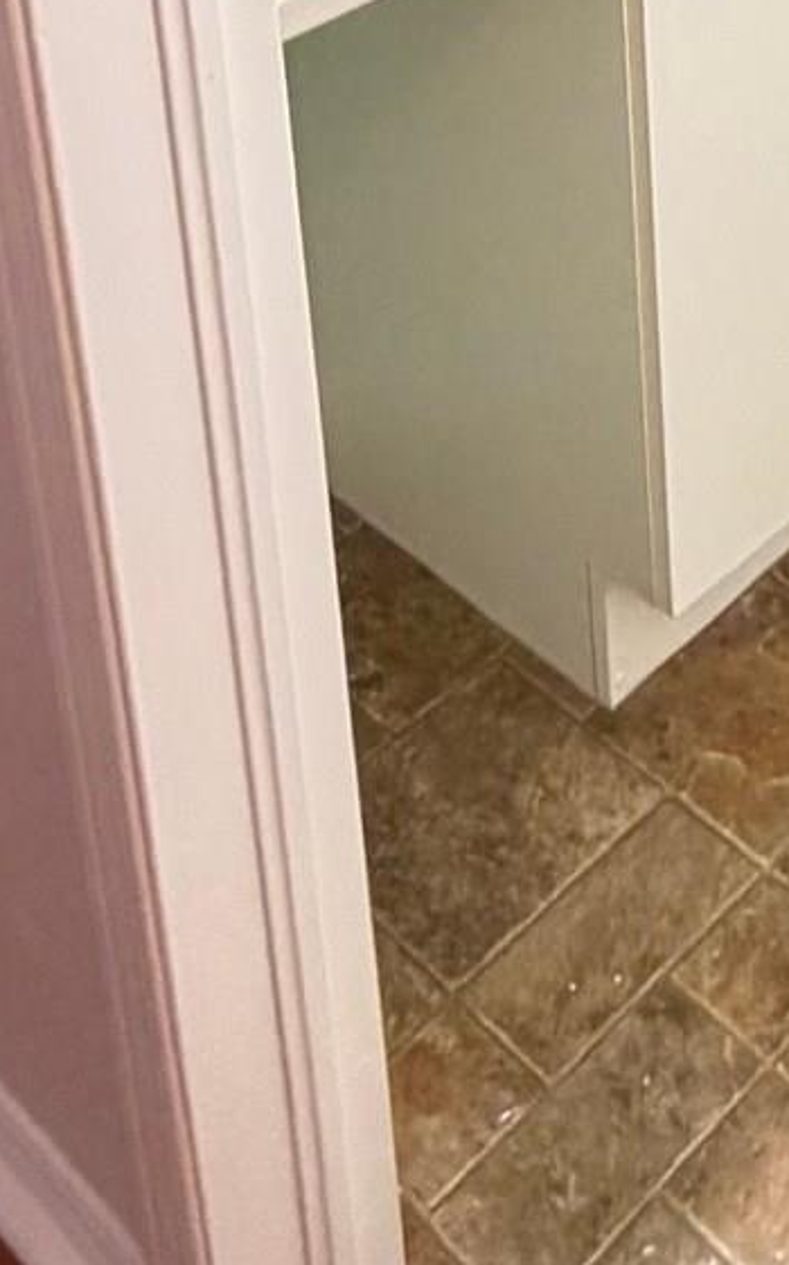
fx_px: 2101
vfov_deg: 27.4
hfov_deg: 19.8
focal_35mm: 61
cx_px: 990
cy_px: -426
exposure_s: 1/60
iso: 400
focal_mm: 2.22
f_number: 2.2
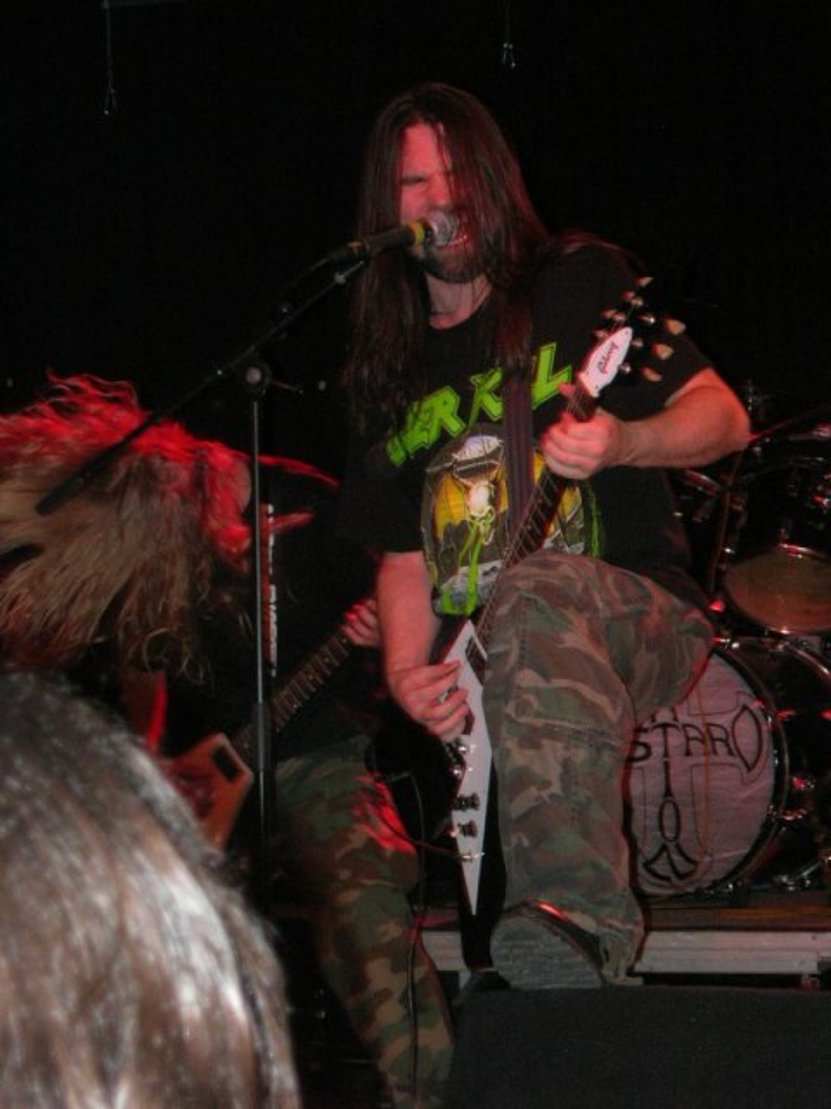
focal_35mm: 92
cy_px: 554
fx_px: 2945
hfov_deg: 16.1
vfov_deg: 21.3
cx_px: 416
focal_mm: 19.1
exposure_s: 1/60.1
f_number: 4.3
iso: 200
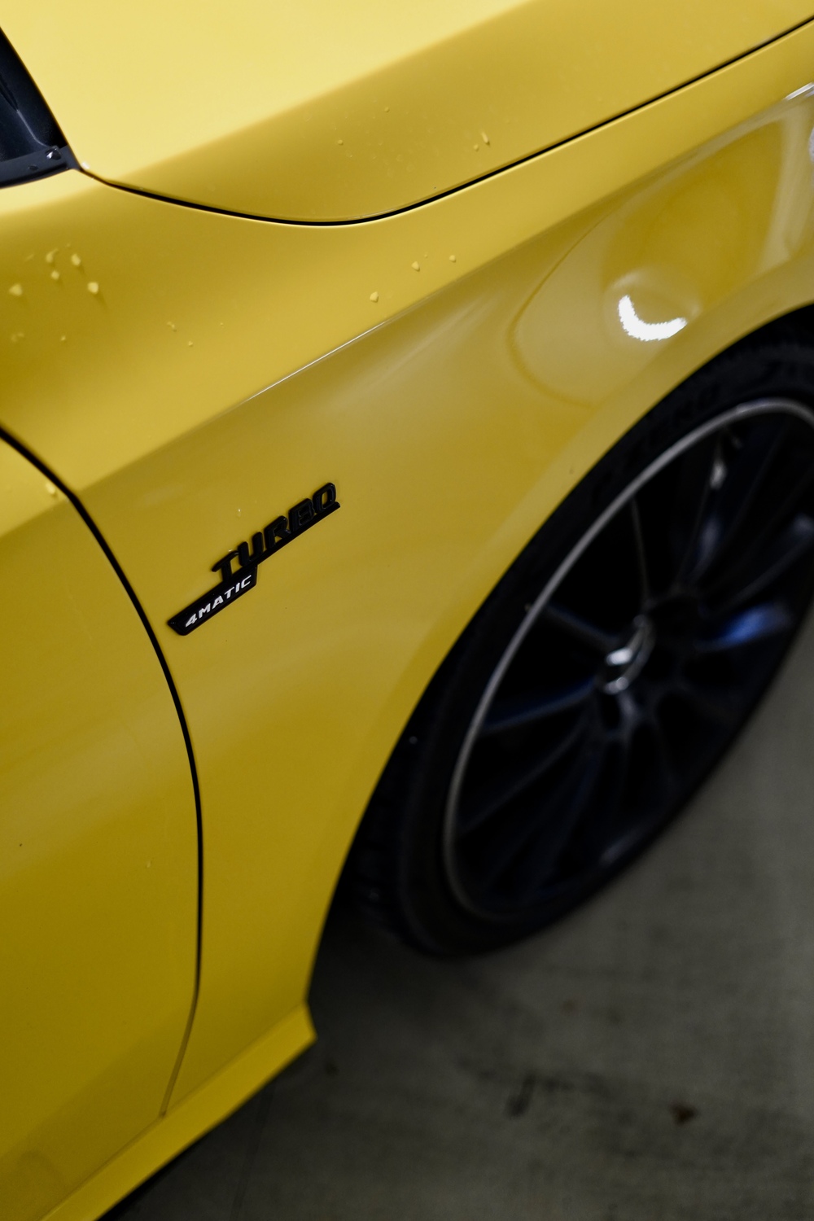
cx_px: 407
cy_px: 610
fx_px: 1696
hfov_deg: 27.0
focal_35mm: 50
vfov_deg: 39.6
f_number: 2
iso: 2500
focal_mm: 50
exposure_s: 1/160
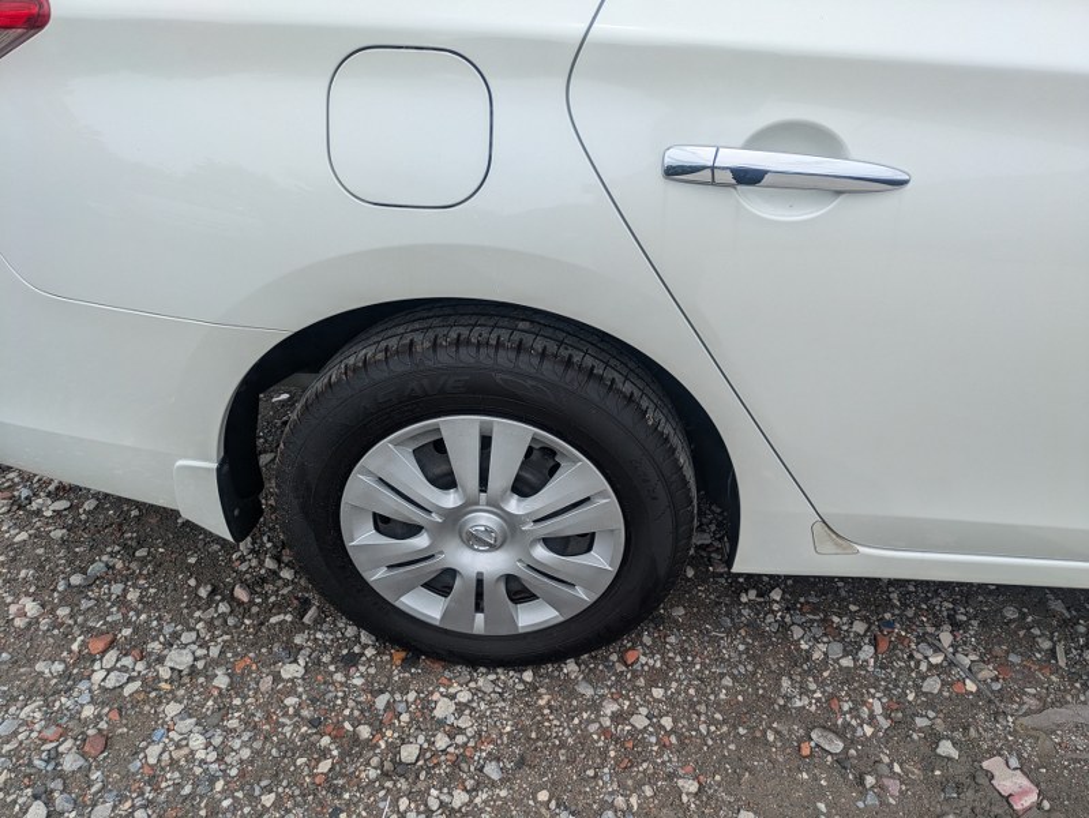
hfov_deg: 69.4
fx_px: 787
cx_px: 544
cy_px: 409
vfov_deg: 54.9
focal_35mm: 25
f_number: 1.89
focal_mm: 5.43
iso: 51
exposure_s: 1/1513
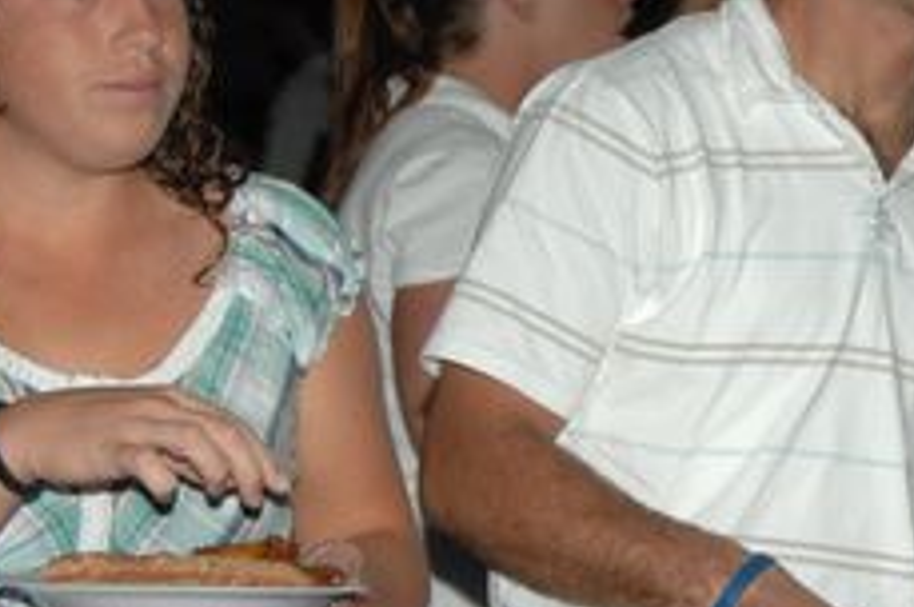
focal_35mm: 218
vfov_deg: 6.3
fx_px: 5527
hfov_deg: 9.4
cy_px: 461
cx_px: 1030
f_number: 4.8
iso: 200
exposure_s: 1/125
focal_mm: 52
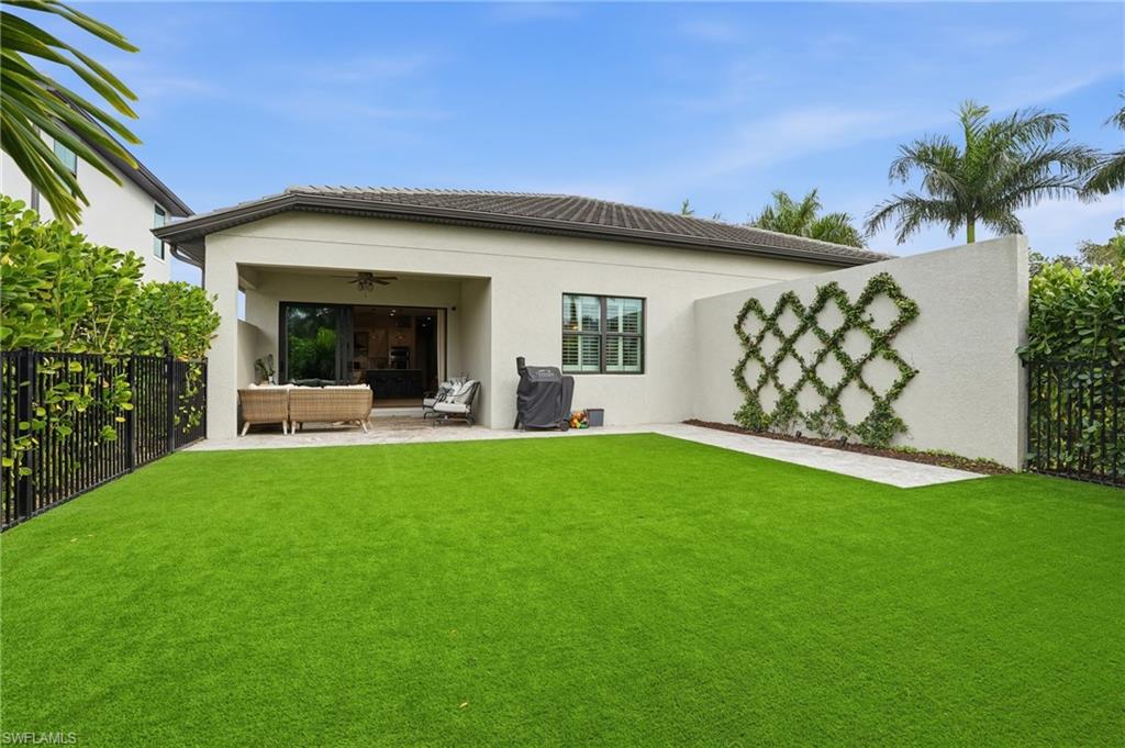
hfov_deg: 96.8
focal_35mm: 16
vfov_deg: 73.7
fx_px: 500
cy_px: 374
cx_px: 562
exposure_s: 1/1600
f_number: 9
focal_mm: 16
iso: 400
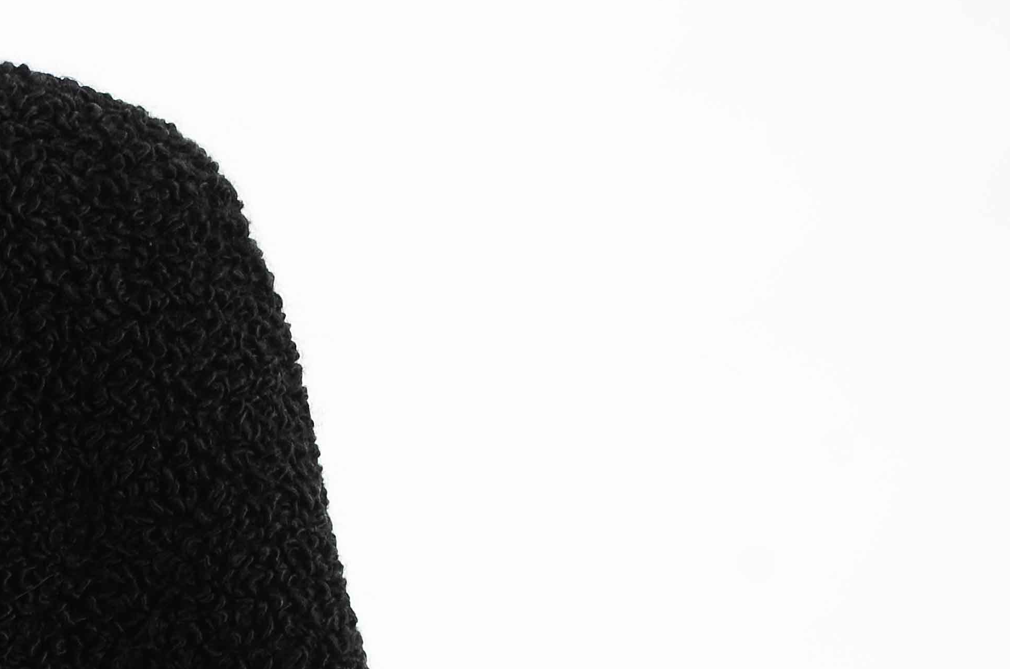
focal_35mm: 251
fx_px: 7026
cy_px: 666
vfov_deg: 5.4
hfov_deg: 8.1
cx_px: -235
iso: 160
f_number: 7.1
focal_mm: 66
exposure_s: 1/80
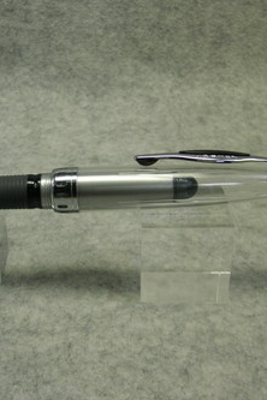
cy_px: 202
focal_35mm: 52
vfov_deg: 38.2
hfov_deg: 25.8
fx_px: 578
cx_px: 79
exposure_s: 1/45
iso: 64
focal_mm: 6.1
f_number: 2.8
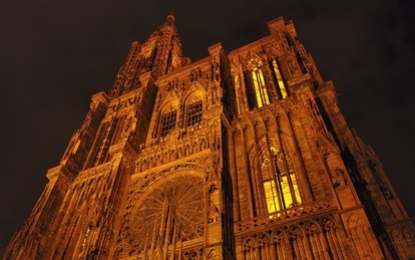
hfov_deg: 62.9
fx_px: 339
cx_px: 208
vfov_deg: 41.8
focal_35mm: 30
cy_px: 138
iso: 1000
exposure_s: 1/3.33
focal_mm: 29
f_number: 4.5
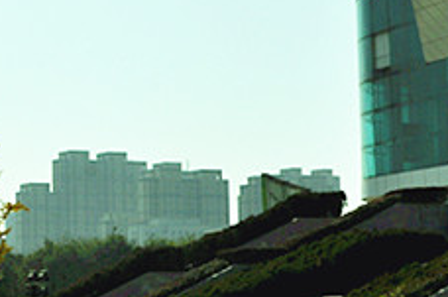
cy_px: 200
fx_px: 1403
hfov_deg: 18.1
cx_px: 124
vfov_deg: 12.1
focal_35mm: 113
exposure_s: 1/640
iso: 200
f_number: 16
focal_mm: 22
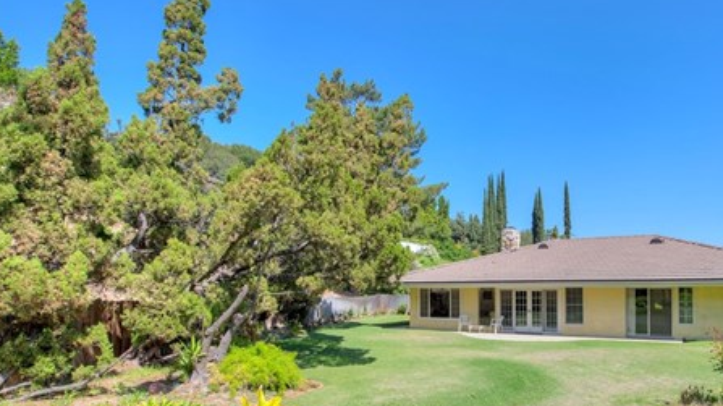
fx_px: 460
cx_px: 505
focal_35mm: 24
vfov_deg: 46.6
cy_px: 284
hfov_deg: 73.1
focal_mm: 16
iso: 400
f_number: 8
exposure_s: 1/320
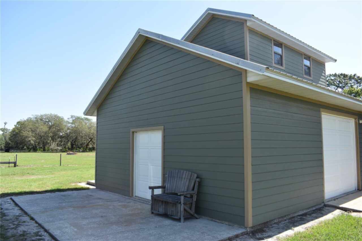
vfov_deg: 47.9
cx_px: 181
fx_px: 271
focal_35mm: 27
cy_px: 120
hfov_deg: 67.4
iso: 100
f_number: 7.1
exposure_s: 1/200
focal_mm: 18
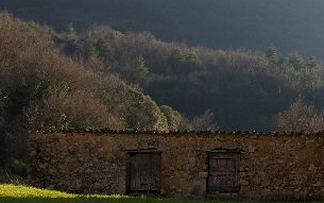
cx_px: 392
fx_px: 848
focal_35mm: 96
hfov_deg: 20.2
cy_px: 6
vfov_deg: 13.5
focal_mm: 24
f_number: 9
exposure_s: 1/200
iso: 200
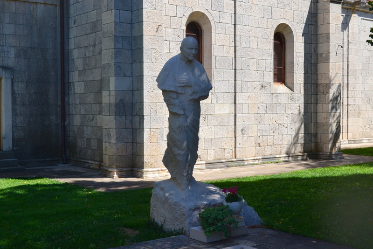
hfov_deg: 41.1
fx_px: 497
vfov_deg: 28.1
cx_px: 186
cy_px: 124
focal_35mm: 48
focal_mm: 32
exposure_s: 1/400
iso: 400
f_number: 11
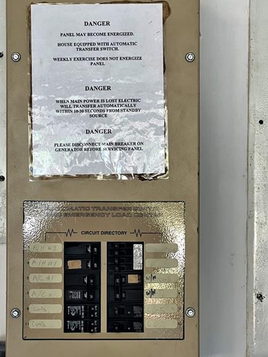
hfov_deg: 14.5
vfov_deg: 19.3
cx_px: 113
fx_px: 1053
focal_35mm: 102
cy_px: 166
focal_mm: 9
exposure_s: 1/120
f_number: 2.8
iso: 160
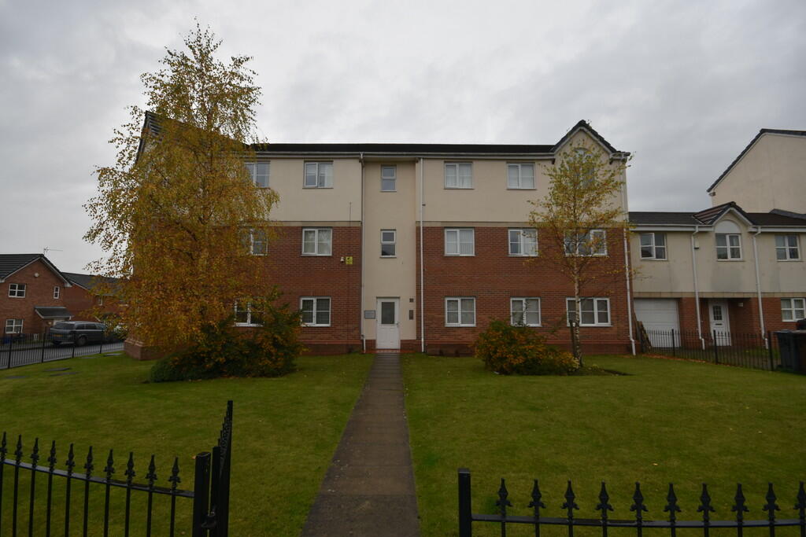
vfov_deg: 77.3
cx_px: 403
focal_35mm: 15
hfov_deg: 100.4
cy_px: 268
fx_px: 336
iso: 200
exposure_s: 1/250
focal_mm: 10
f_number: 7.1
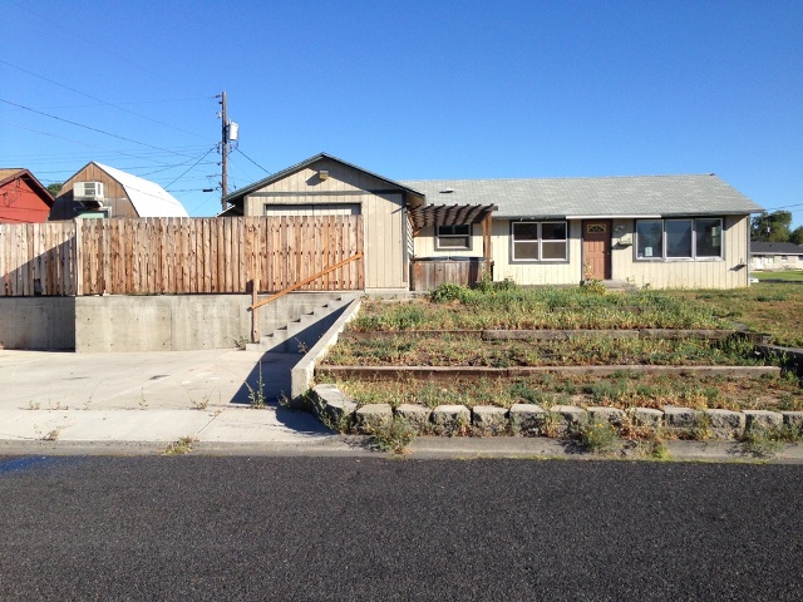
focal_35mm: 33
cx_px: 402
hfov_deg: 55.4
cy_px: 301
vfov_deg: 42.9
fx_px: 766
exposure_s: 1/1232
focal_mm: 4.13
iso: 50
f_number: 2.4
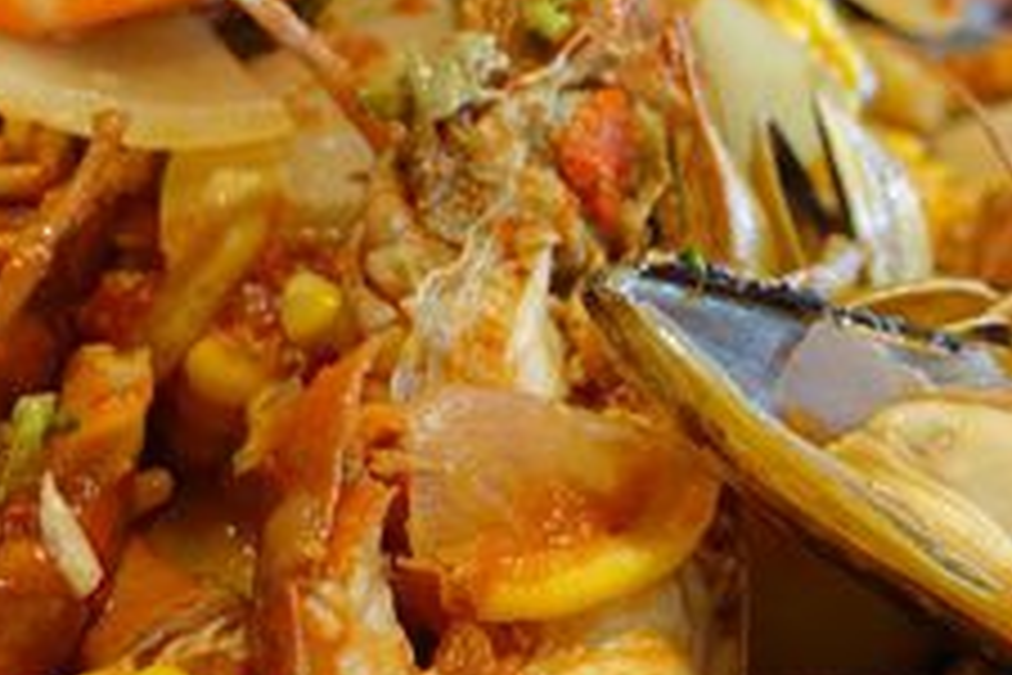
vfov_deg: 18.2
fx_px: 2108
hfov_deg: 26.4
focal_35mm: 75
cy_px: 344
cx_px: 823
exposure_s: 1/30
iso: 125
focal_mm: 9.69
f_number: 2.8
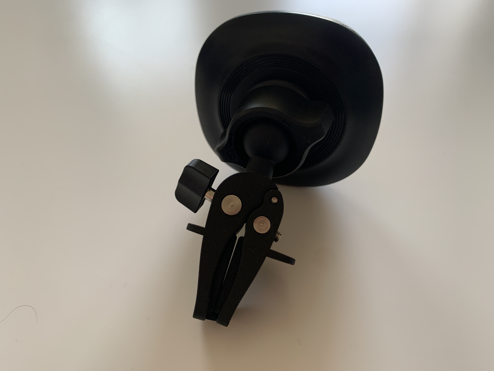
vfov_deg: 53.1
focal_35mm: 26
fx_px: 371
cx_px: 247
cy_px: 186
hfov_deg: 67.3
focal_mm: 4.25
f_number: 1.8
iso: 100
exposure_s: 1/118
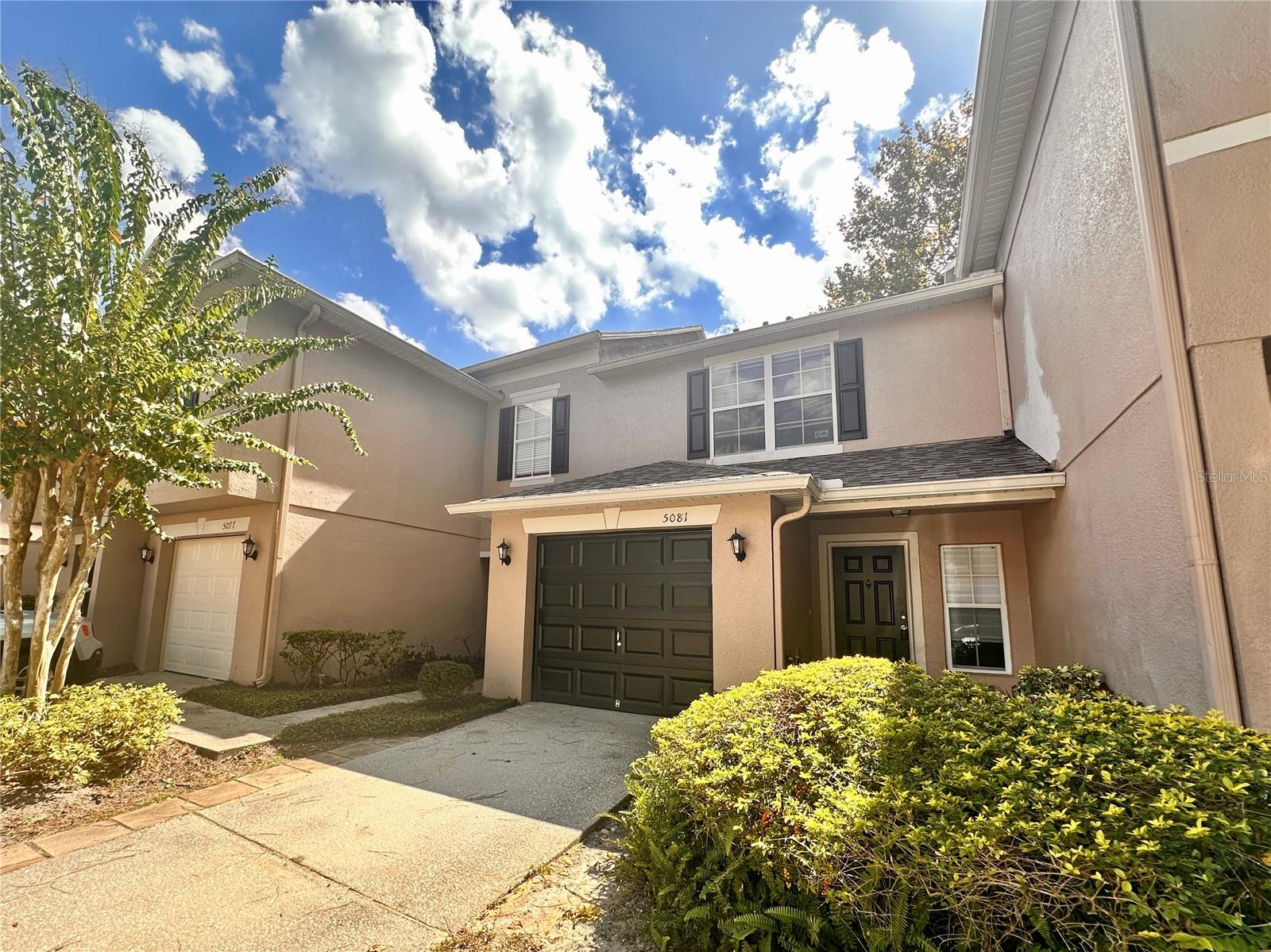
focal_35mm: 14
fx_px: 514
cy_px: 476
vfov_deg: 85.6
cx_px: 636
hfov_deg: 102.1
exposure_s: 1/609
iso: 40
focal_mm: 2.22
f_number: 2.2
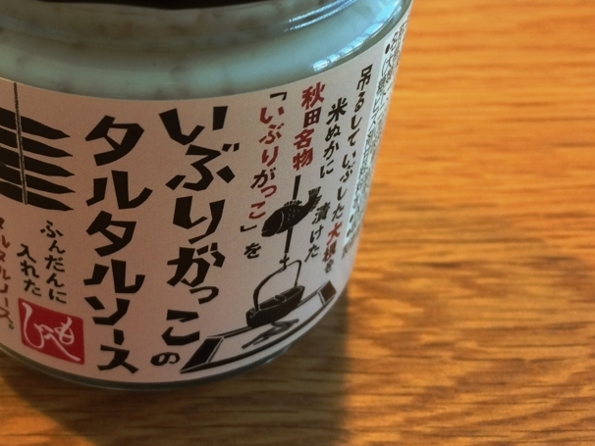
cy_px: 85
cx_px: 128
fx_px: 843
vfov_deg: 29.0
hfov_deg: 37.6
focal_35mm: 49
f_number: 2.2
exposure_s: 1/40
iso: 40
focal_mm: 4.15
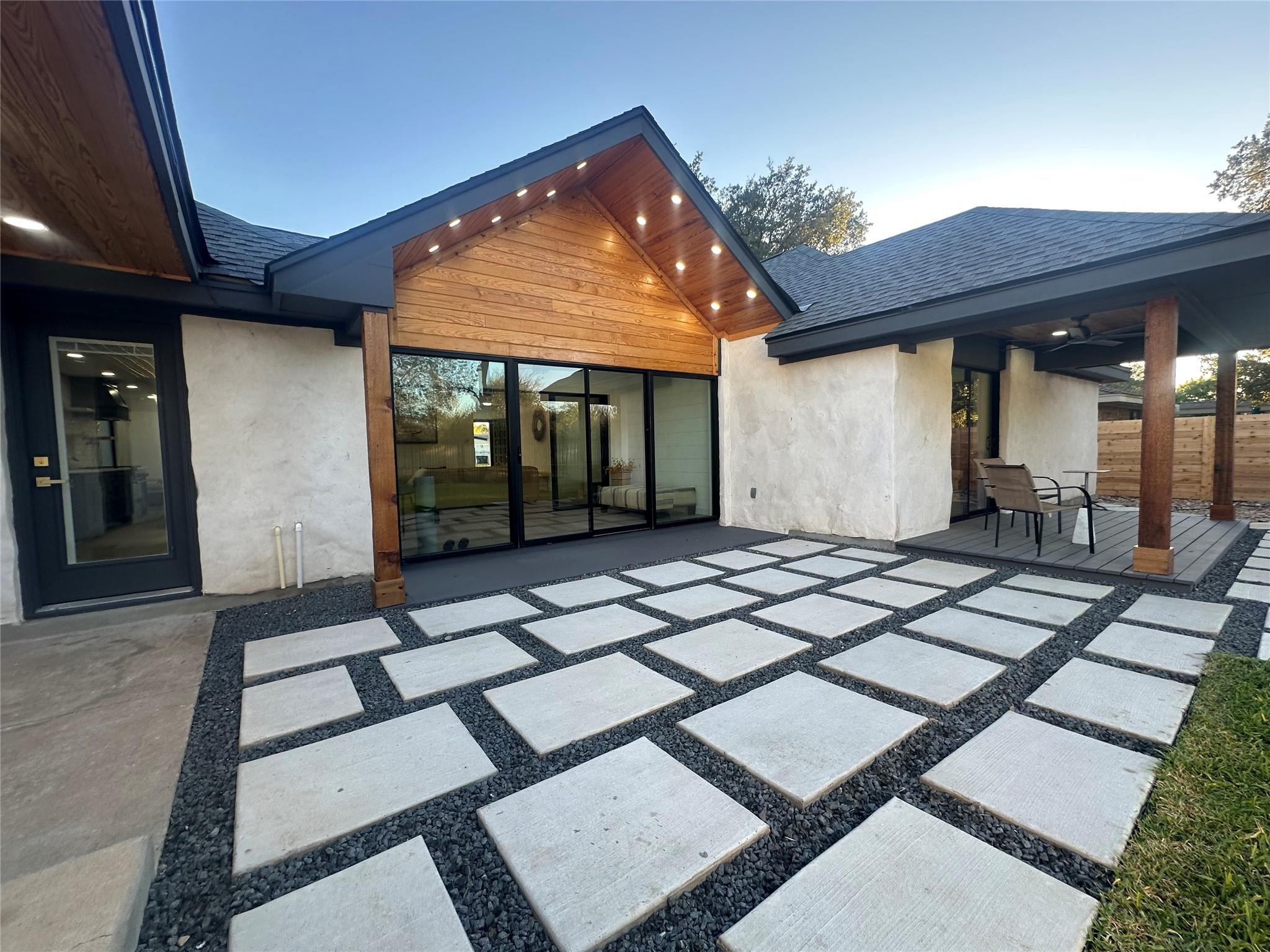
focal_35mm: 14
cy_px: 476
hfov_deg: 102.1
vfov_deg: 85.7
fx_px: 514
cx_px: 635
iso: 40
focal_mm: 2.22
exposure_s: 1/116
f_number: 2.2
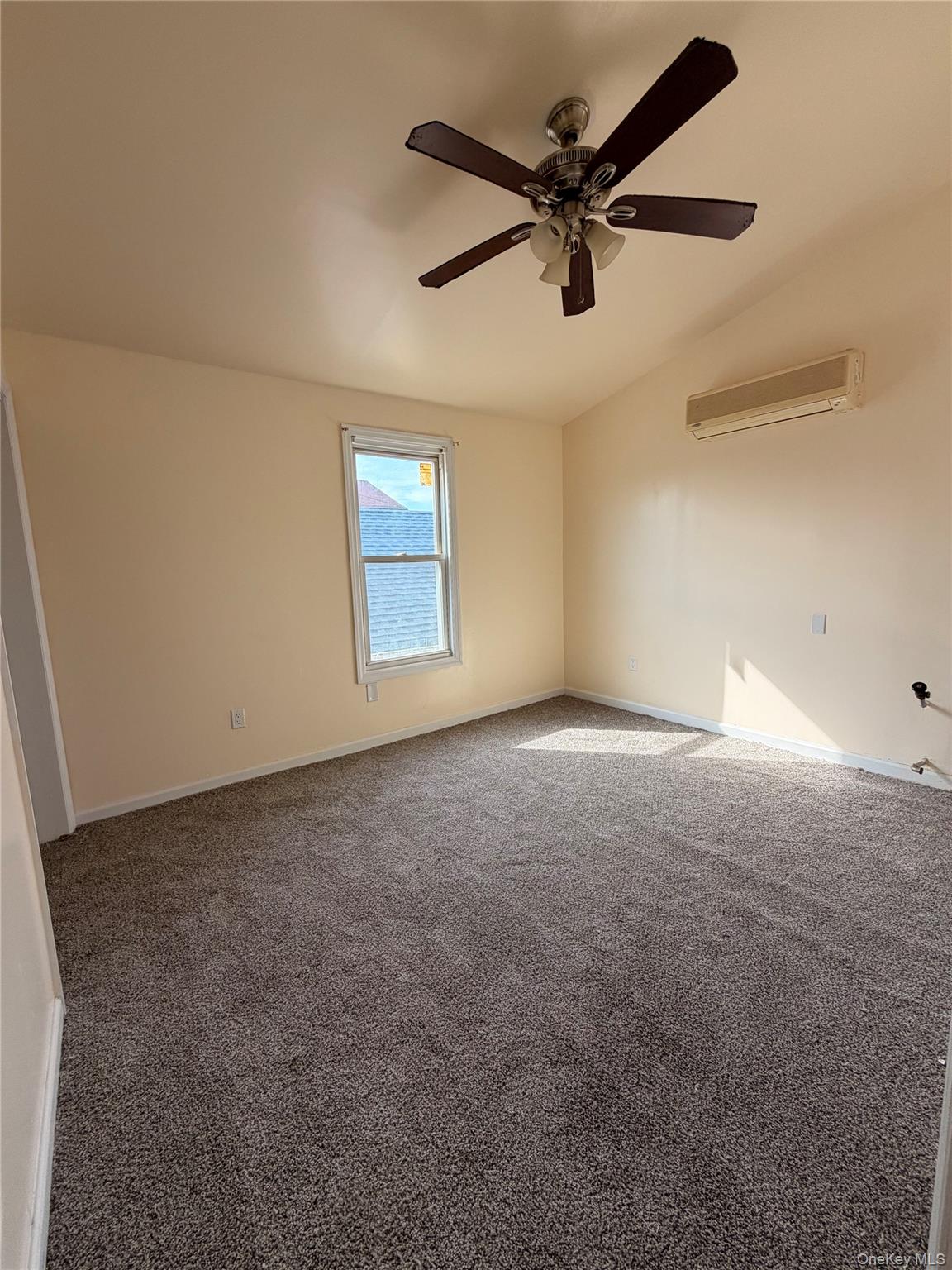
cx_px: 476
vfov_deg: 102.1
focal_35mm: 14
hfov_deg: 85.7
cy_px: 635
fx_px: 513
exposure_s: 1/121
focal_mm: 2.22
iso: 64
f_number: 2.2
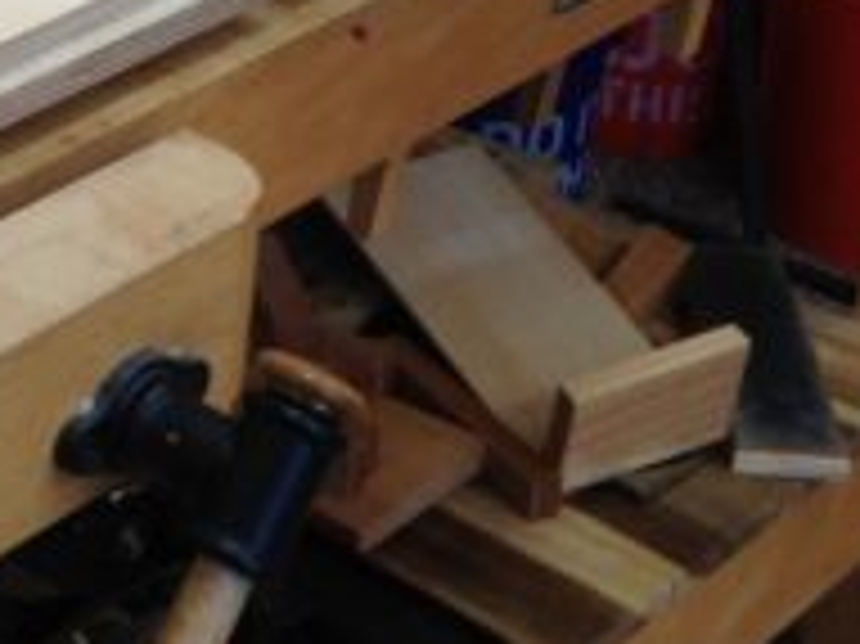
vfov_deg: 11.8
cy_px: -245
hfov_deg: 15.5
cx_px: -275
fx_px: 3004
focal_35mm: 121
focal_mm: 4.12
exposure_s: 1/40
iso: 50
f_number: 2.4
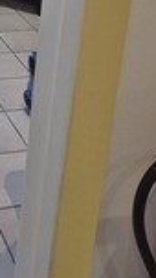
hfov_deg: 16.8
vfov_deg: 28.5
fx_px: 470
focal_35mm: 64
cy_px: -56
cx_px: -88
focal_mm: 5.4
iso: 100
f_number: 1.8
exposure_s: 1/100
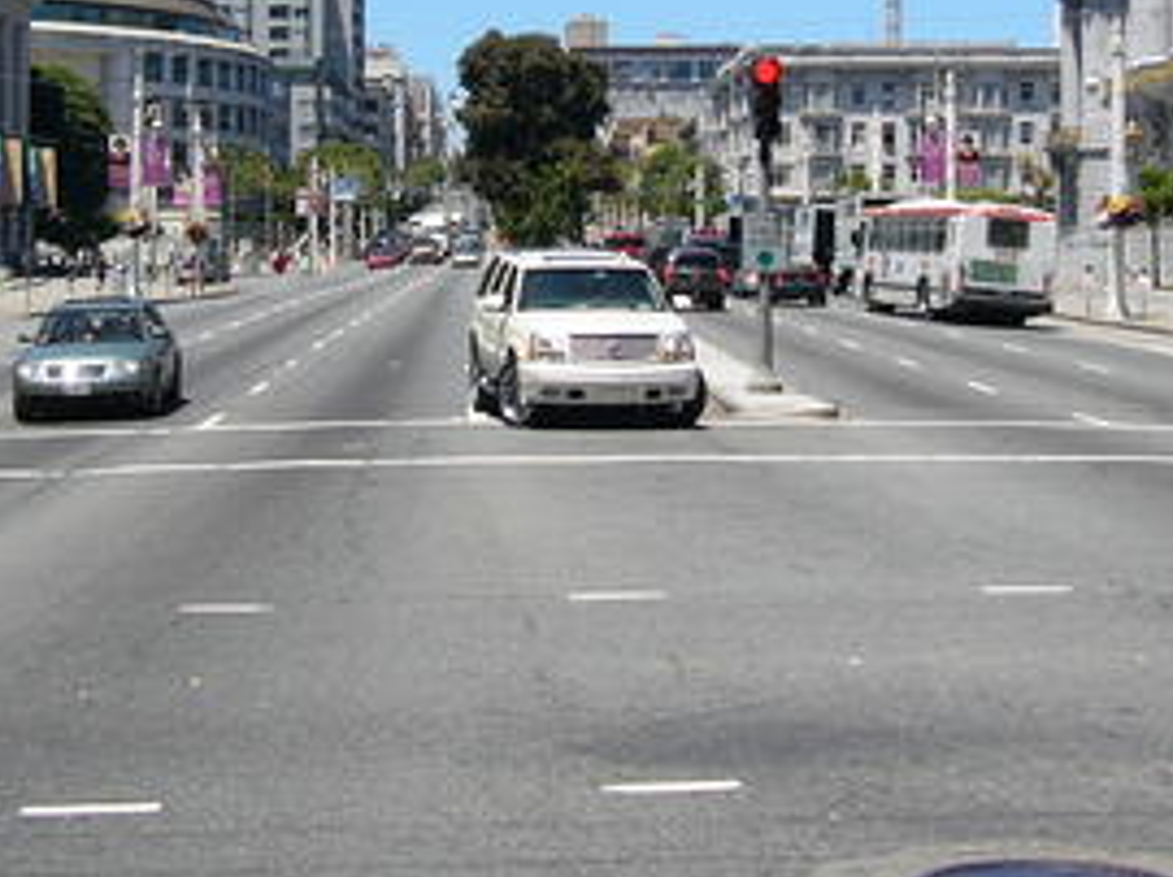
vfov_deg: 17.5
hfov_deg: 23.5
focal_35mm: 83
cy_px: 117
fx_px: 2810
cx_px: 447
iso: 50
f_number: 8
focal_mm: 5.8
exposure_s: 1/160
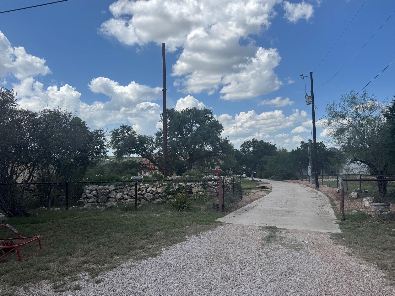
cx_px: 198
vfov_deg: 56.8
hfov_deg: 71.6
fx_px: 274
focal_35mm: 24
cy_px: 148
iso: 80
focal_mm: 6.76
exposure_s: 1/6410
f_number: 1.78
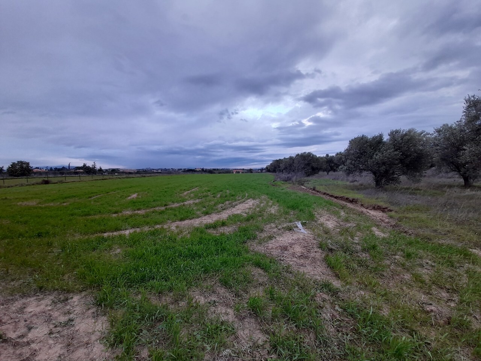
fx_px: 181
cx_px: 240
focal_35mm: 13
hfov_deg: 106.2
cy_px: 180
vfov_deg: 89.9
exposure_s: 1/50
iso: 40
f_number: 2.2
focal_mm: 1.42
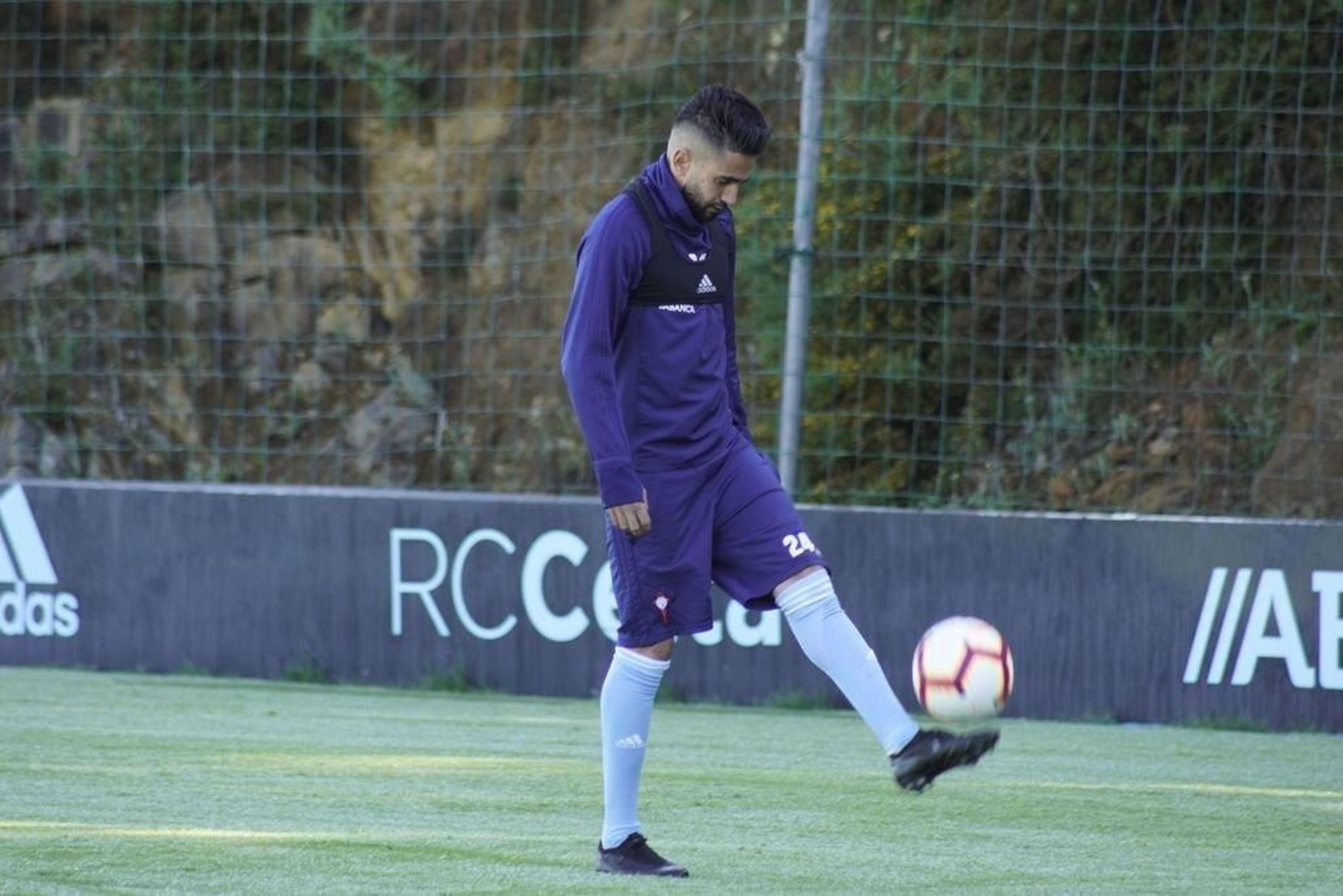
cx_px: 672
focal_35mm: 345
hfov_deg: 6.0
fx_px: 12871
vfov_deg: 4.0
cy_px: 448
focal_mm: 230
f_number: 5.6
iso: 320
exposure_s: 1/125
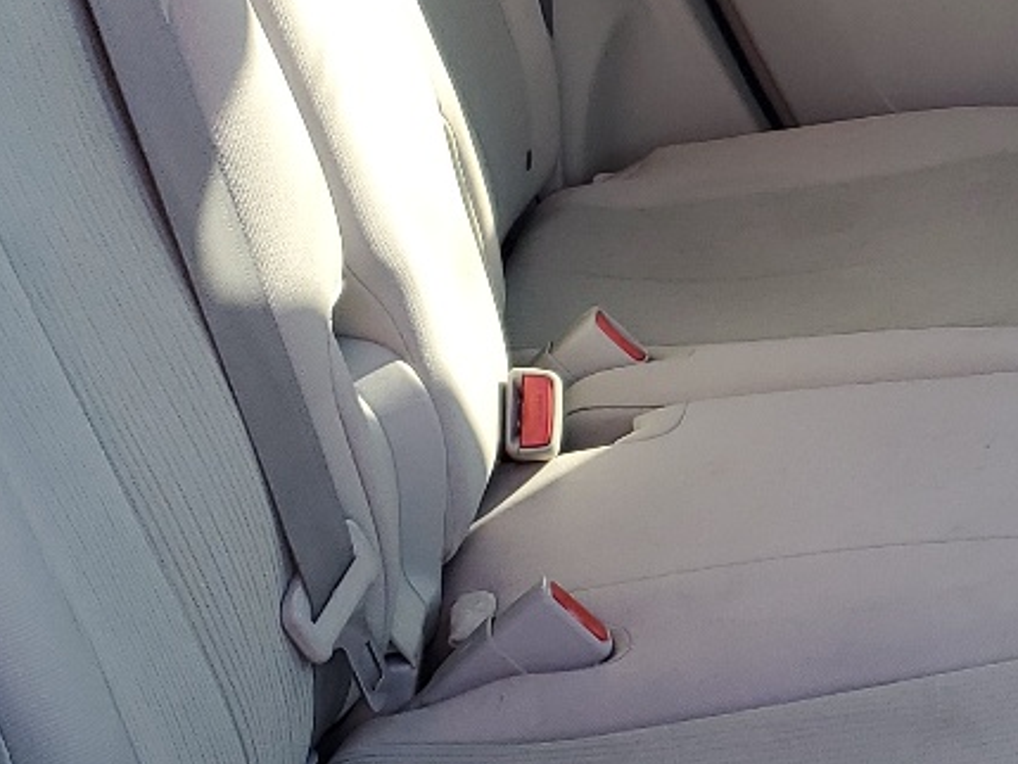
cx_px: 1018
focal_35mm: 97
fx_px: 2853
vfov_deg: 15.2
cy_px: 221
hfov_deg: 19.6
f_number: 1.5
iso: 50
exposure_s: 1/200
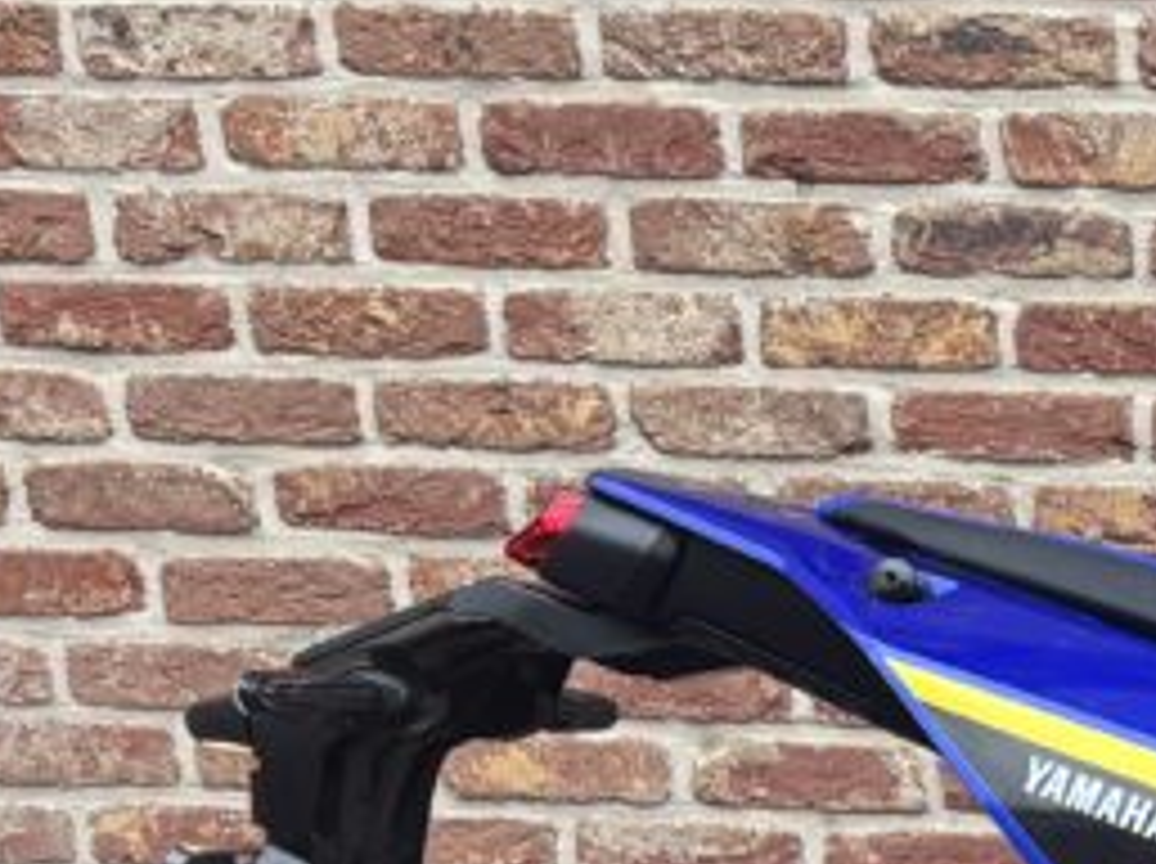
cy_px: 1143
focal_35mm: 101
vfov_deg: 14.0
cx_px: 2308
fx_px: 3368
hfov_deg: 15.5
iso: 200
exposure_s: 1/115
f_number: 1.78
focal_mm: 6.76
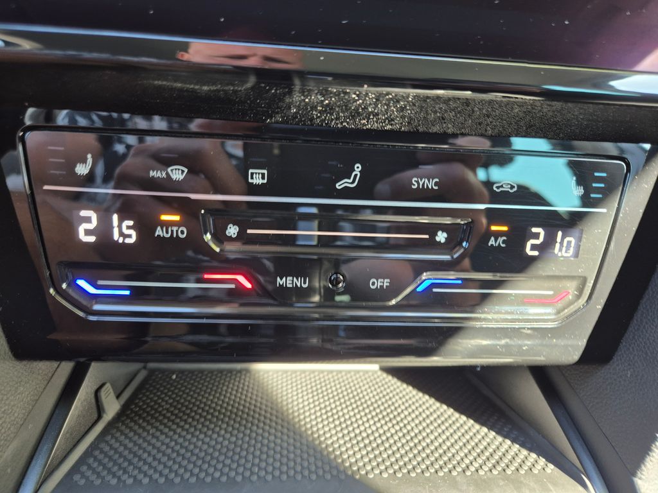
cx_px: 329
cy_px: 246
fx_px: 437
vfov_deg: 58.9
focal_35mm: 23
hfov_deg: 73.9
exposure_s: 1/51
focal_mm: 5.4
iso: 125
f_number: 1.8
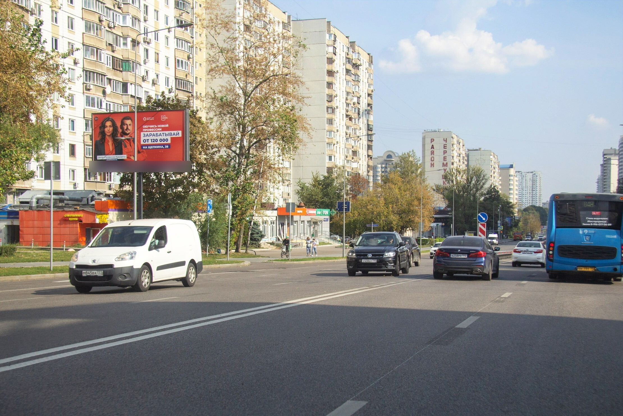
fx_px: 1766
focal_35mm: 102
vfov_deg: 13.4
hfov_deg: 20.0
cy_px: 208
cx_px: 312
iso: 200
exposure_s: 1/1000
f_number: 5.6
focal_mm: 28
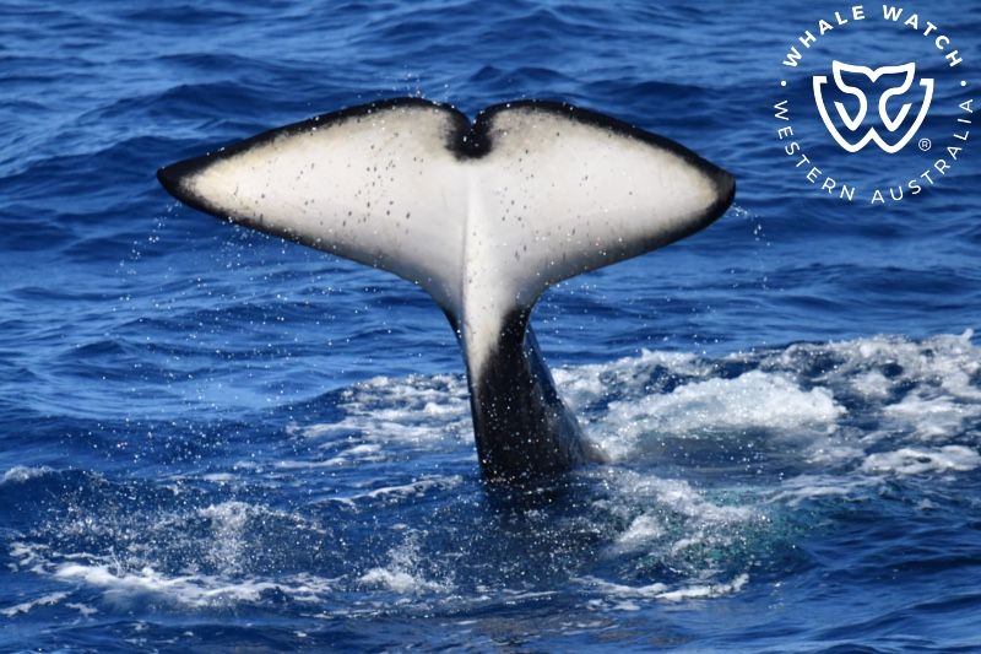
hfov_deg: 3.4
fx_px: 16346
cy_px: 327
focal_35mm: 600
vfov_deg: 2.3
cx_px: 490
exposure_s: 1/8000
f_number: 6.3
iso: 1400
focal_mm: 600
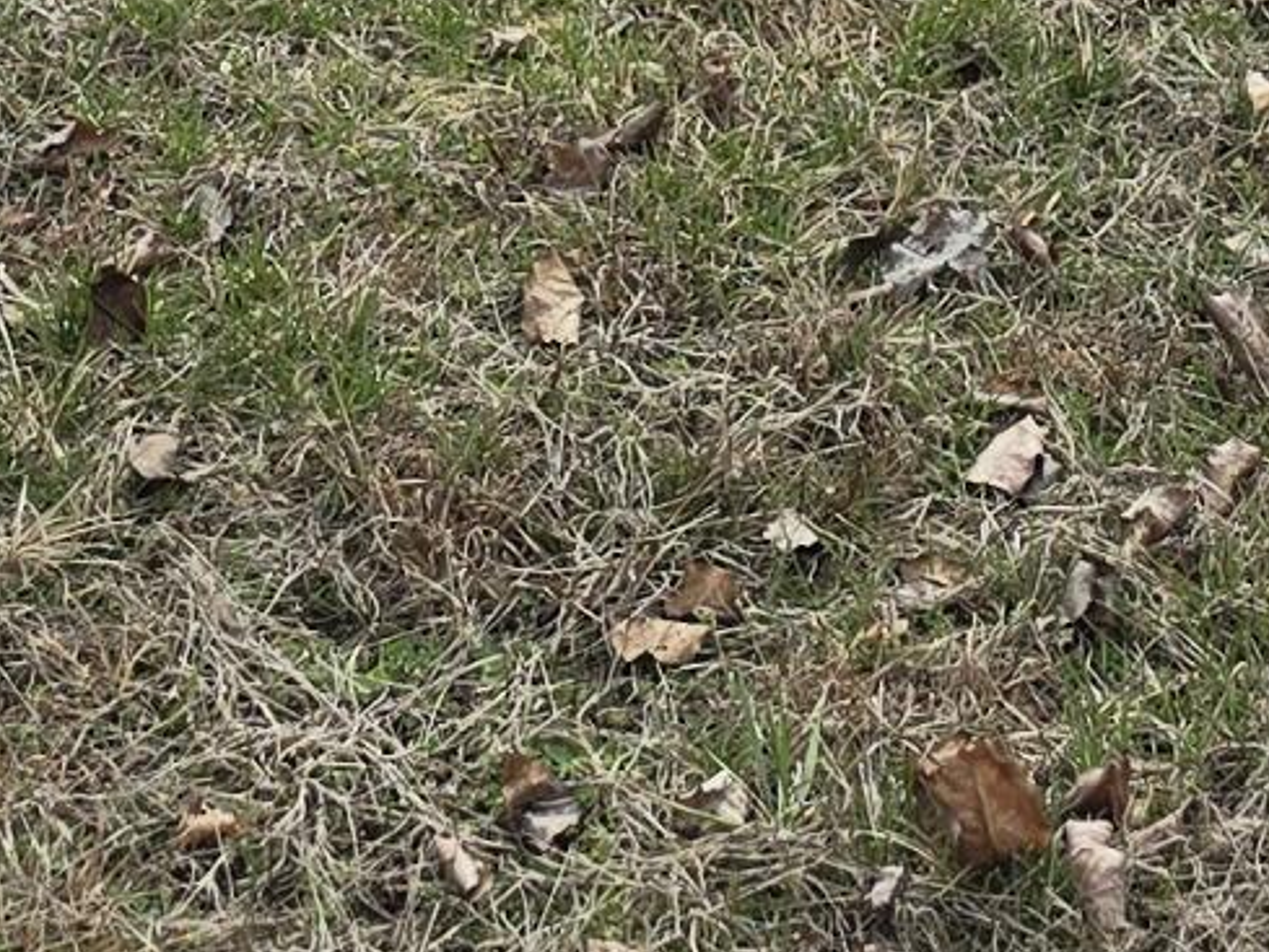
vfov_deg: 9.1
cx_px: 553
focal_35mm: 141
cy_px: -1588
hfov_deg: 14.0
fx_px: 5170
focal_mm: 6.3
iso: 12
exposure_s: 1/425
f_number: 1.7
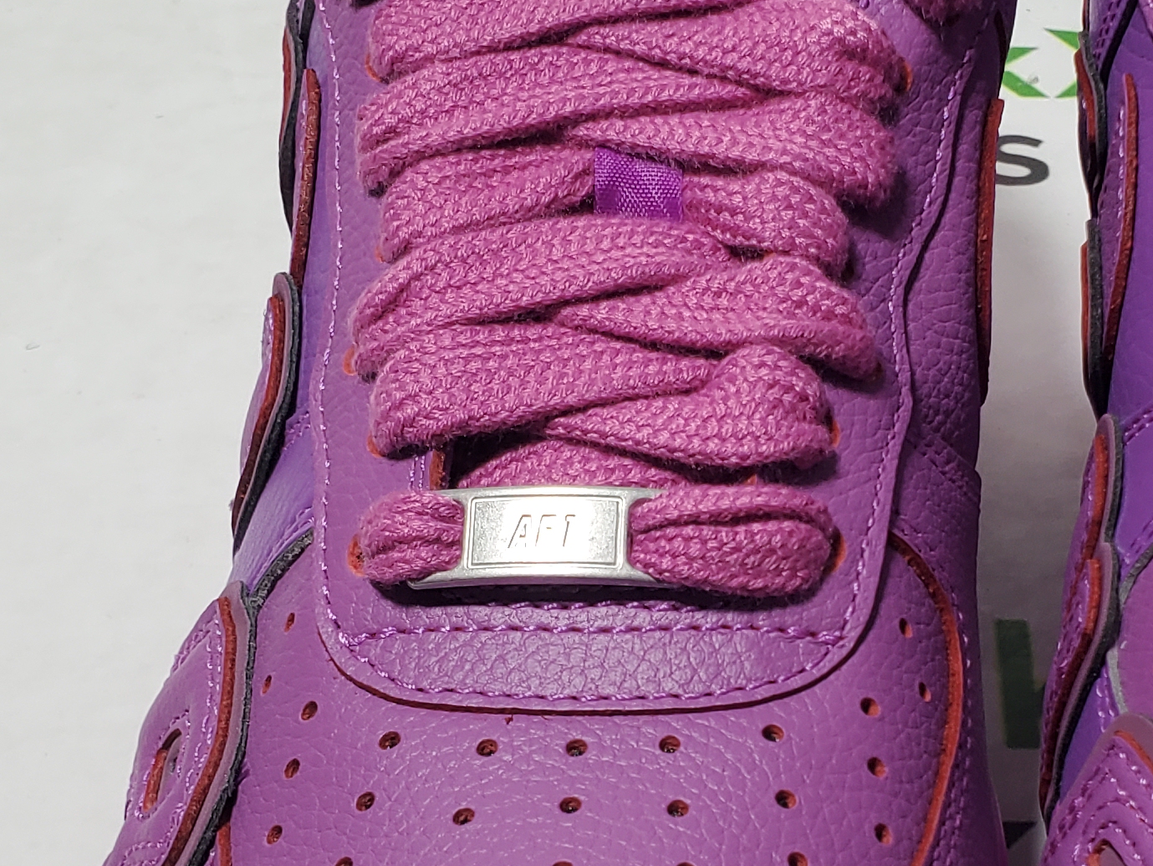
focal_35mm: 76
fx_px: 2532
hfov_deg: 25.0
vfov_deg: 19.3
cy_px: 635
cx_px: 990
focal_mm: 4.3
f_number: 2.4
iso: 50
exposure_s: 1/203
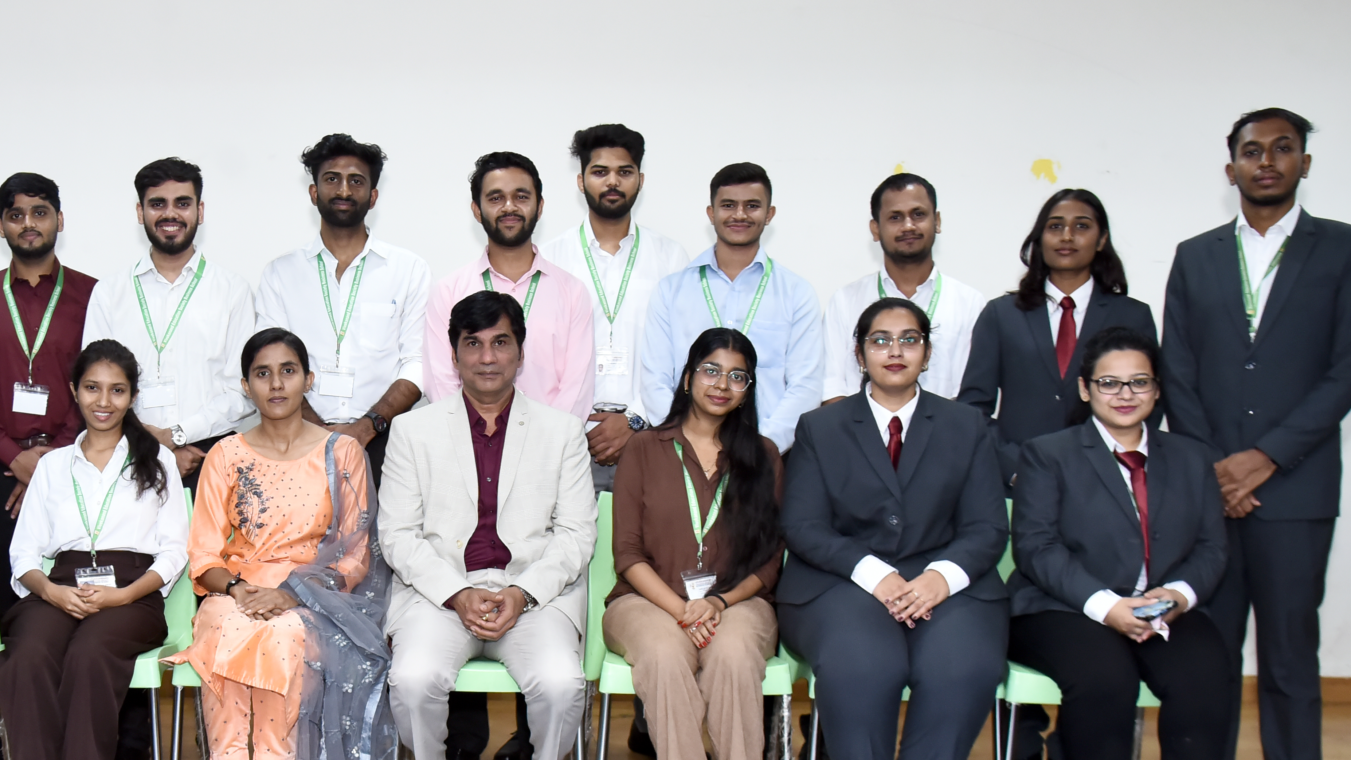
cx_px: 411
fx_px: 1827
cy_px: 525
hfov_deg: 39.9
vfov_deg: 23.4
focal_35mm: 51
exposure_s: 1/125
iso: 2000
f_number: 5
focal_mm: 30
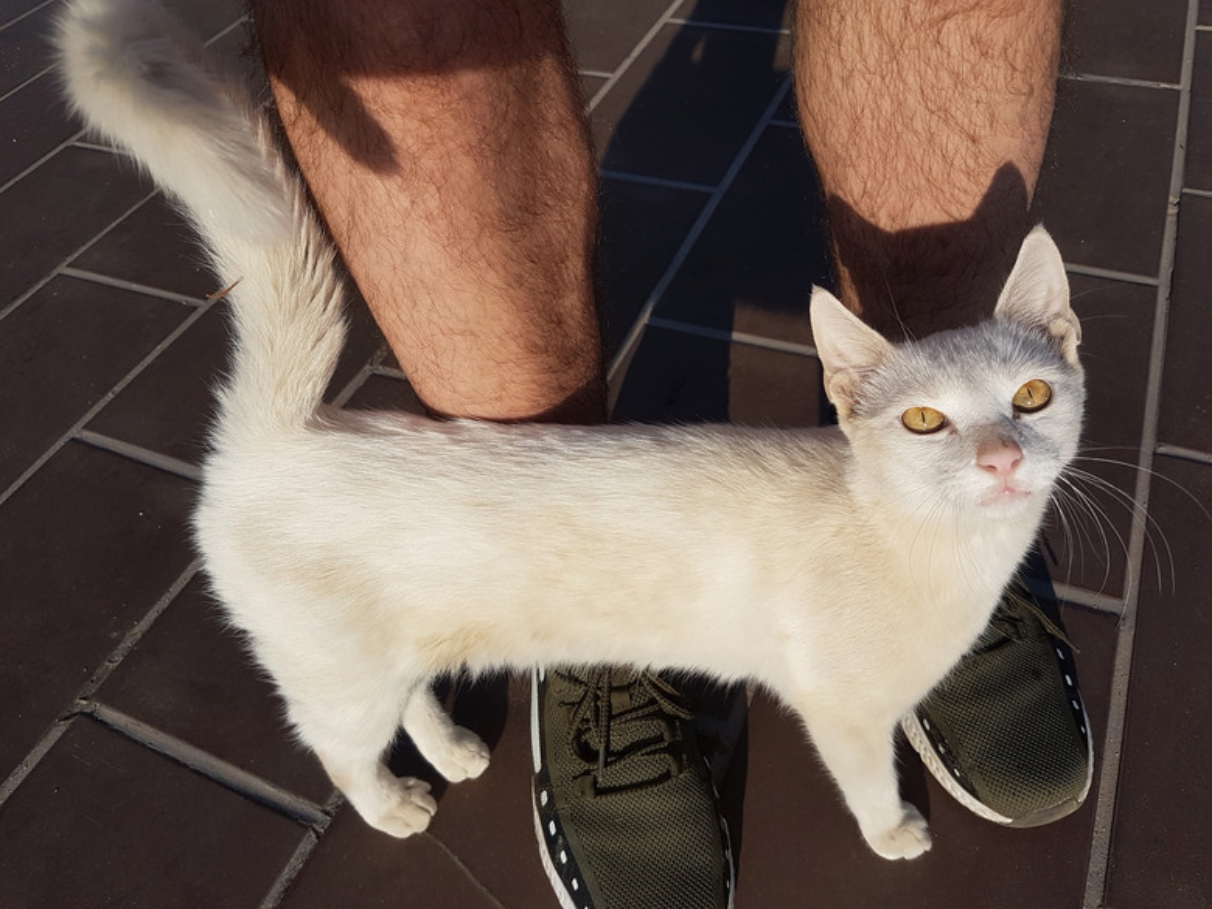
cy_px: 454
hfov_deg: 67.3
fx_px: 910
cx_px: 606
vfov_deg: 53.1
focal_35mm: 26
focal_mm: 4.2
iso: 40
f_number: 1.7
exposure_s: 1/3384
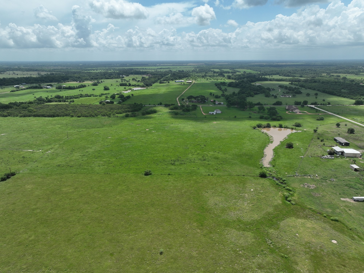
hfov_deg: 71.6
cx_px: 182
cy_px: 136
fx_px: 252
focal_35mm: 24
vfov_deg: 56.8
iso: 100
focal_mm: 12.29
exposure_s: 1/2500
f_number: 2.8
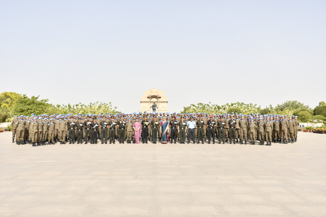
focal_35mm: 30
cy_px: 108
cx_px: 163
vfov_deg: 43.6
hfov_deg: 61.9
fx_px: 272
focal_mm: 20
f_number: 5.6
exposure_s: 1/640
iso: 200
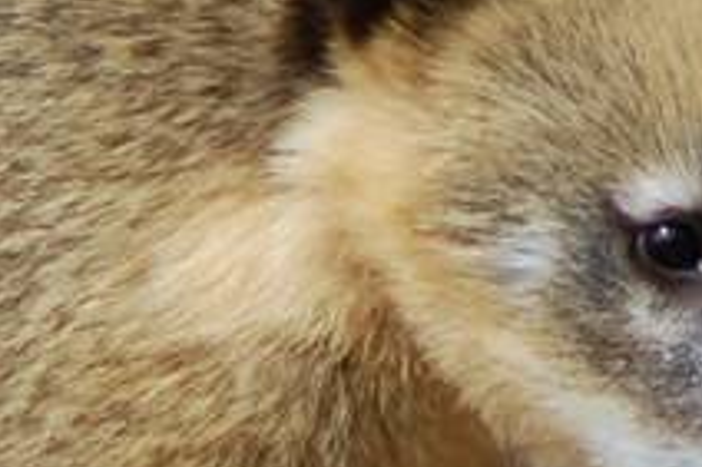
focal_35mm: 3399
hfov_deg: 0.6
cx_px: -7
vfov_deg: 0.4
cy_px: 480
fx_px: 66227
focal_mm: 300
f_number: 5.6
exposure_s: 1/1600
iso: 400
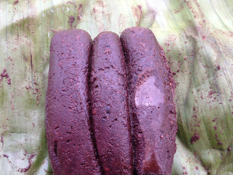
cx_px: 110
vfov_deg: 31.2
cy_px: 121
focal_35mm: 46
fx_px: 310
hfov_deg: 41.2
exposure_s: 1/120
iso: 50
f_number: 2.4
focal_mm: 4.12
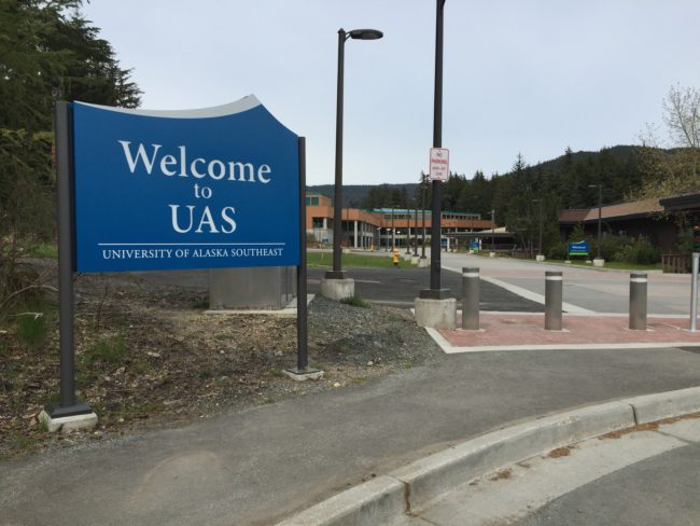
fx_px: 587
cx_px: 350
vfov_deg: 48.3
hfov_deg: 61.6
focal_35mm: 29
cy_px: 263
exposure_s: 1/2825
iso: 32
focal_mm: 4.15
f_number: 2.2
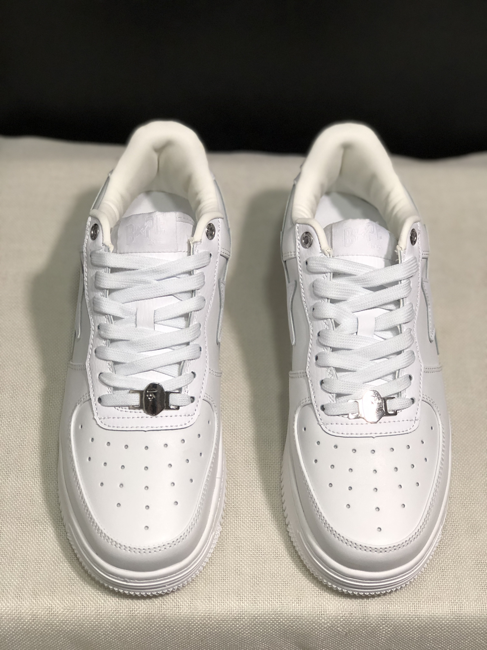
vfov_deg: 33.8
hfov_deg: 25.7
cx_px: 244
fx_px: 1069
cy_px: 325
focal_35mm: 57
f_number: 2.8
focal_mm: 6.6
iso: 64
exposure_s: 1/30
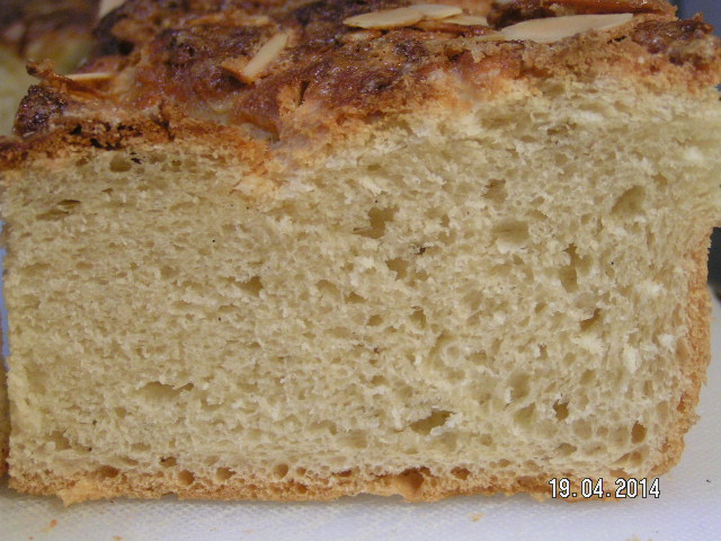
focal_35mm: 63
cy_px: 270
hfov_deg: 30.7
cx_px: 360
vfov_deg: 23.3
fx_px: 1312
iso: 200
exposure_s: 1/20
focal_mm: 9.7
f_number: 3.2
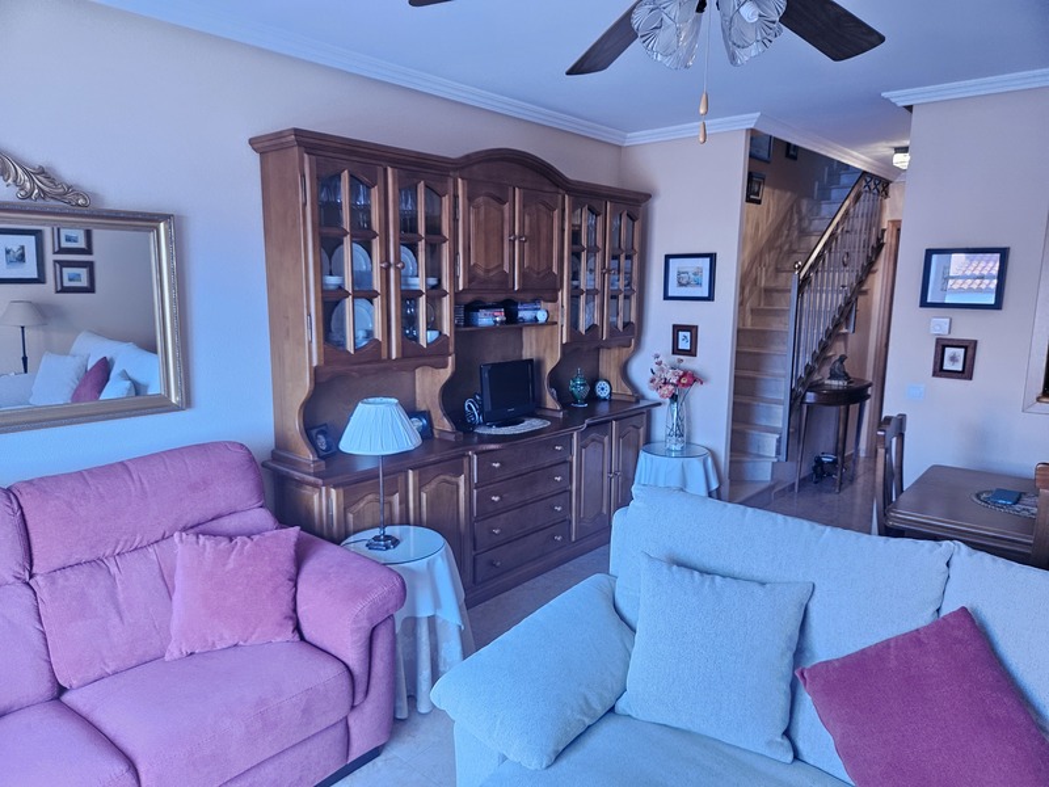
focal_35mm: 23
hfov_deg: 73.9
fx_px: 697
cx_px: 524
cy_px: 394
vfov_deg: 58.9
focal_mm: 5.4
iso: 400
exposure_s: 1/100
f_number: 1.8
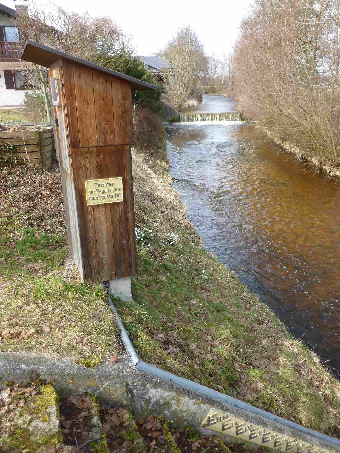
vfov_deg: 63.4
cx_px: 170
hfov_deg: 49.7
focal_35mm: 28
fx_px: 367
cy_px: 226
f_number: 3.3
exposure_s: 1/200
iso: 100
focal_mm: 5
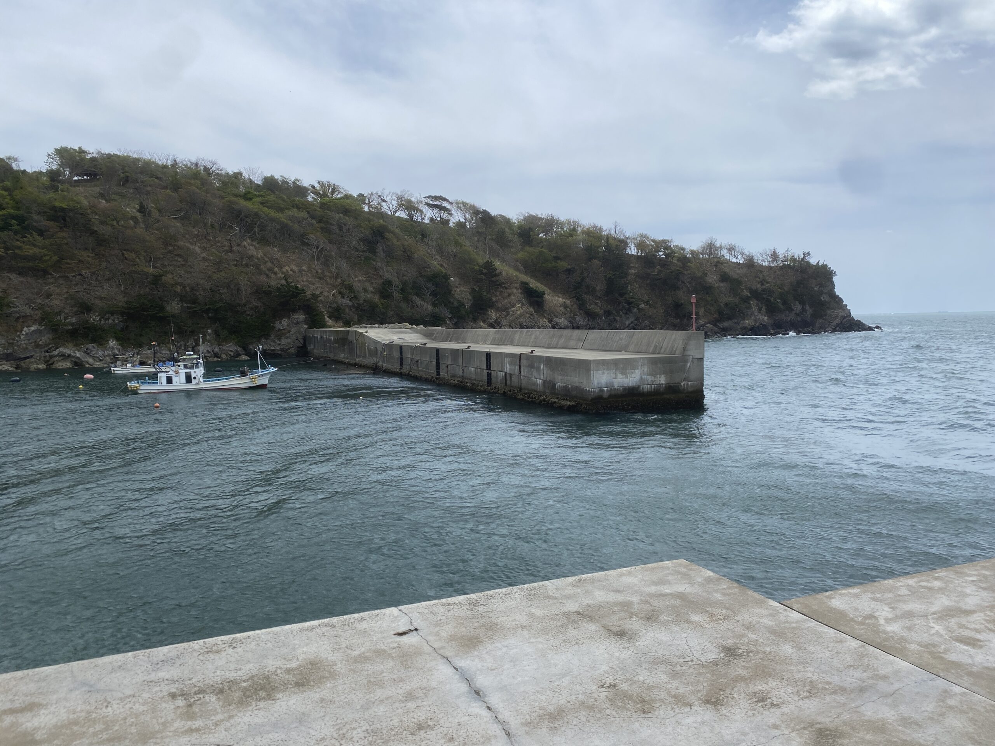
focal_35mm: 26
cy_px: 373
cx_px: 498
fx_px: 747
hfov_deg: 67.3
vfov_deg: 53.1
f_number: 1.8
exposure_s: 1/4608
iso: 32
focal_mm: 4.25
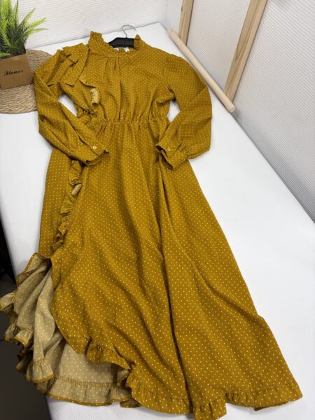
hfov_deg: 53.1
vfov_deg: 67.3
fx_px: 315
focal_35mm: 26
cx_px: 158
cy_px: 210
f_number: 1.6
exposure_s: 1/264
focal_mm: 5.96
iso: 40
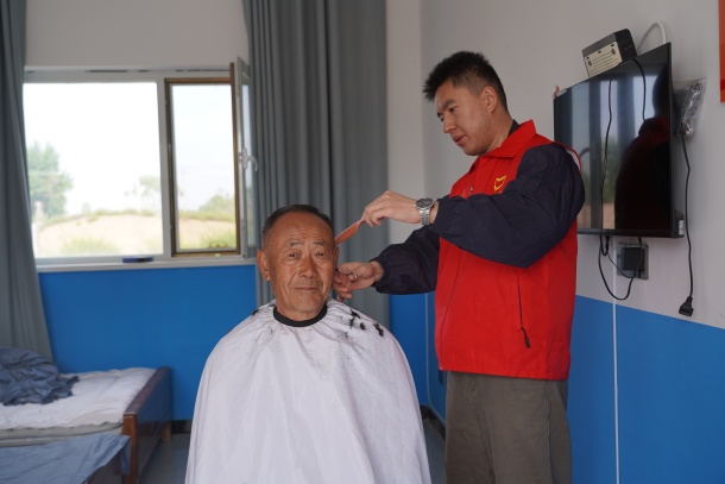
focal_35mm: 38
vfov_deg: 35.1
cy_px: 242
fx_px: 765
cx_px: 362
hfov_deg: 50.7
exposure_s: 1/160
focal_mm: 38
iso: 125
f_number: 4
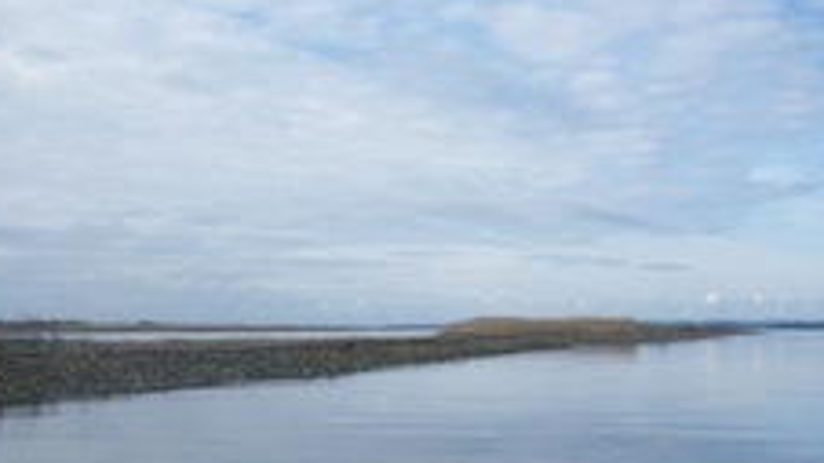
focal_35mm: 54
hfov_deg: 38.3
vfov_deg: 22.0
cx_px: 503
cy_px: 335
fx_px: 1180
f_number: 4.2
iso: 50
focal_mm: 5
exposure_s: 1/320
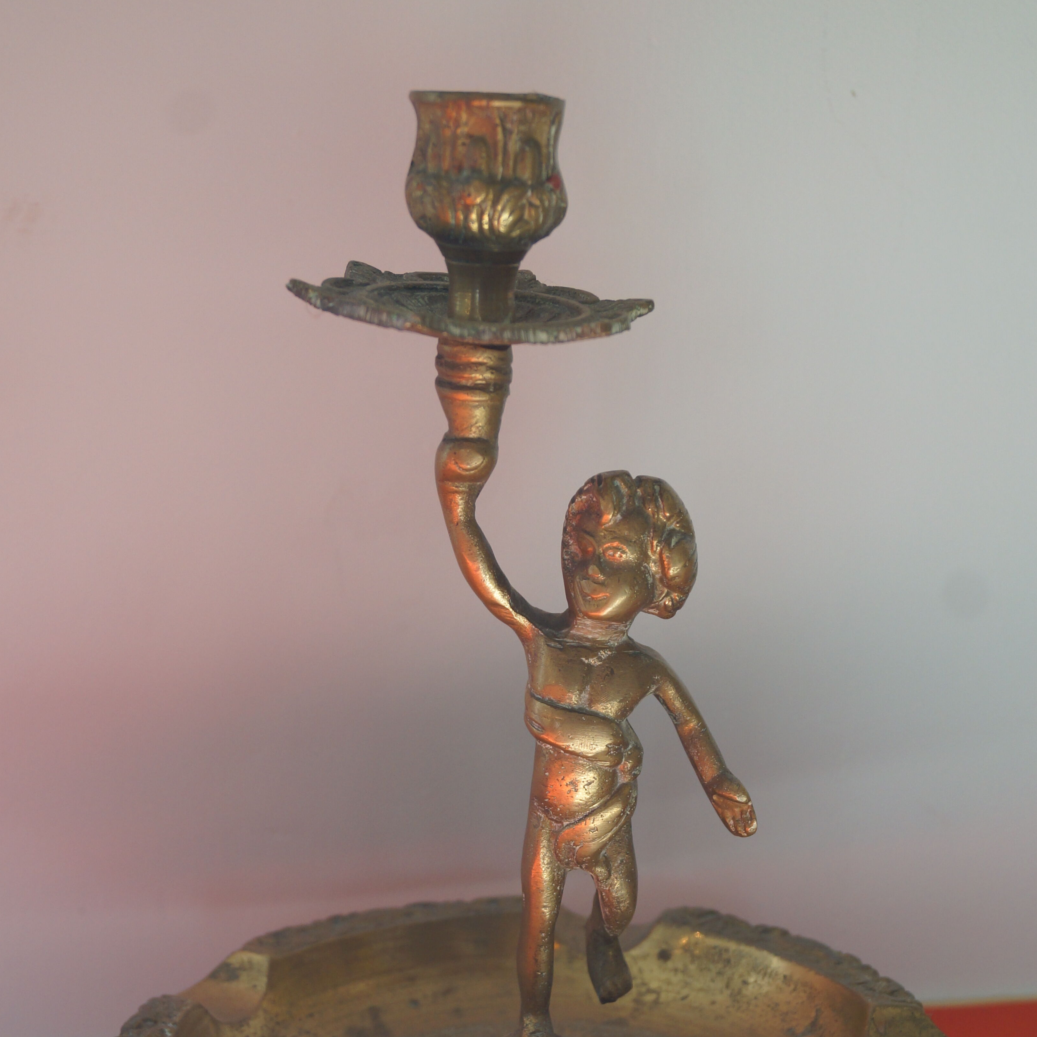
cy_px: 750
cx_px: 516
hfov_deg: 25.7
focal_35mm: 67
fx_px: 2271
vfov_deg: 25.5
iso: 500
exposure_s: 1/60
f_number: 5
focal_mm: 35
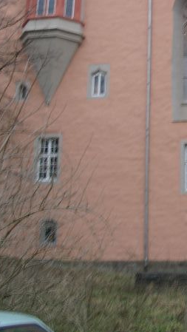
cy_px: 47
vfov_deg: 30.7
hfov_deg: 17.8
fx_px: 581
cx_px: 190
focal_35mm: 66
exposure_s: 1/8.8
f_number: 5.6
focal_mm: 7.13
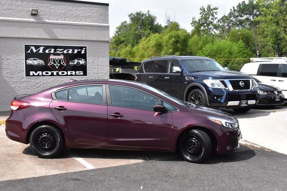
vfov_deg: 30.8
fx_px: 347
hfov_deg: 45.0
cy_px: 96
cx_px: 144
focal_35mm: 44
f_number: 14
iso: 2500
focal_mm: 29
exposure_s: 1/1600
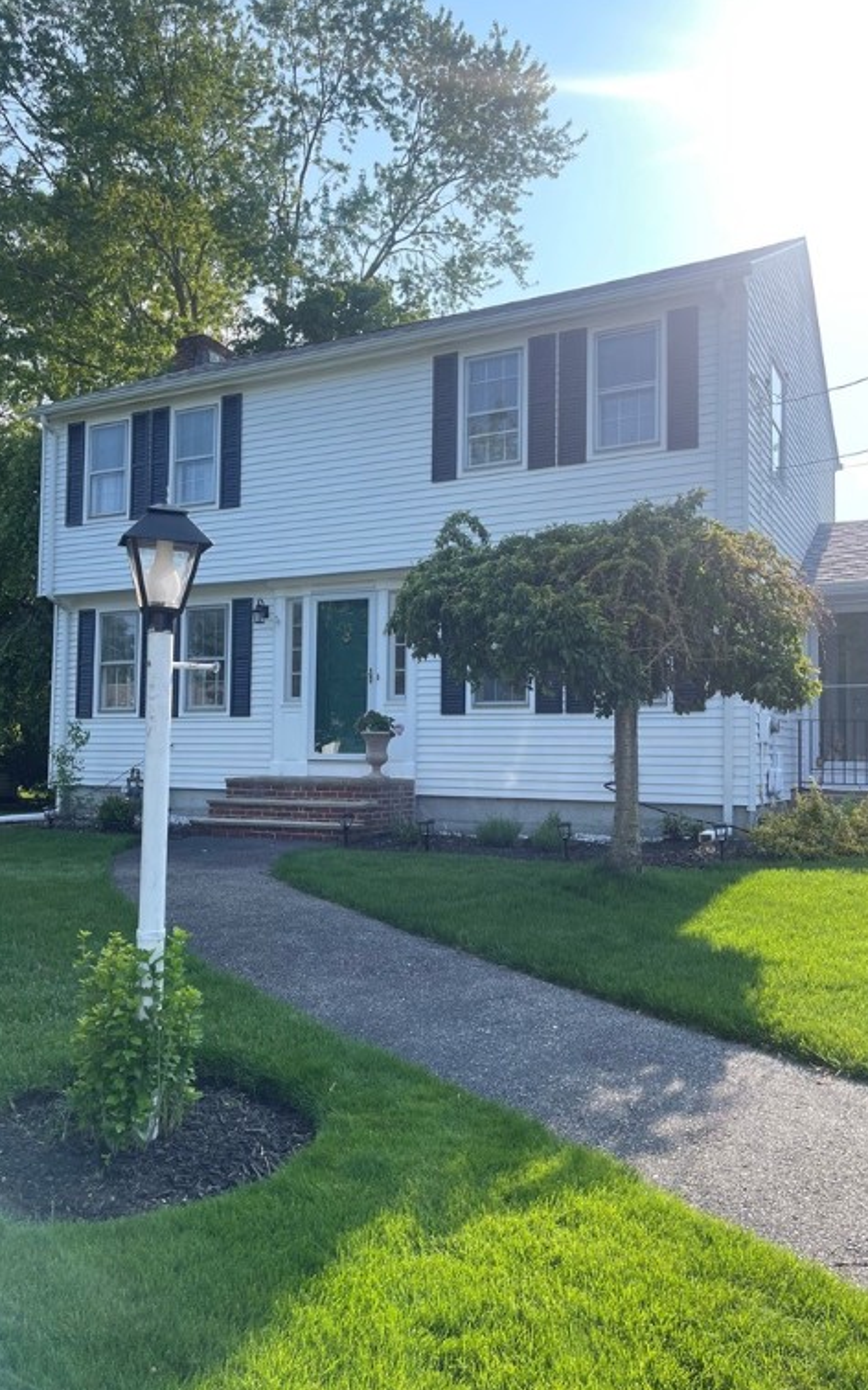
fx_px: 1061
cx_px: 410
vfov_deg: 66.5
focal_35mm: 28
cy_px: 695
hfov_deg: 44.5
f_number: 1.6
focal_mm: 5.1
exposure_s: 1/1618
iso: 32
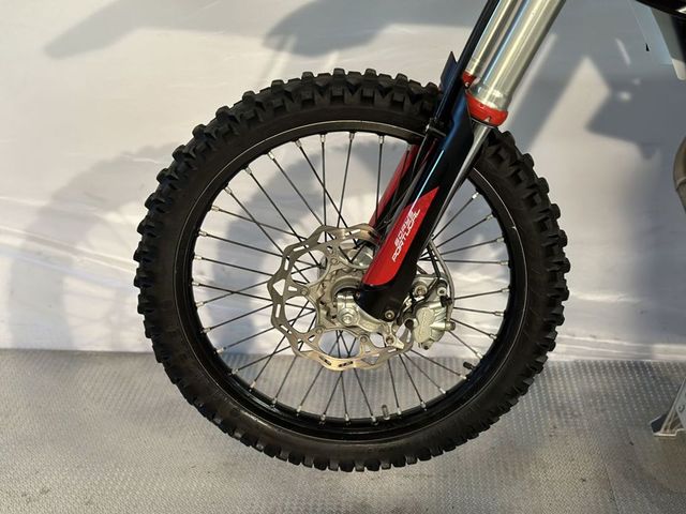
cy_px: 257
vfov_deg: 30.3
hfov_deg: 39.7
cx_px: 343
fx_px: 951
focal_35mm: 48
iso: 250
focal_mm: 6.86
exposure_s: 1/50
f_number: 1.78
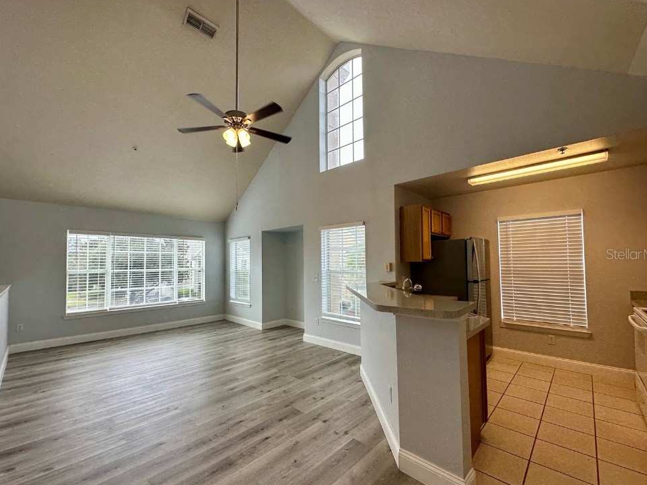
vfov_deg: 81.7
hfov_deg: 98.2
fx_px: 280
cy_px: 254
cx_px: 324
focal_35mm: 15
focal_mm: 2.22
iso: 80
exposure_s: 1/120
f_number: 2.2
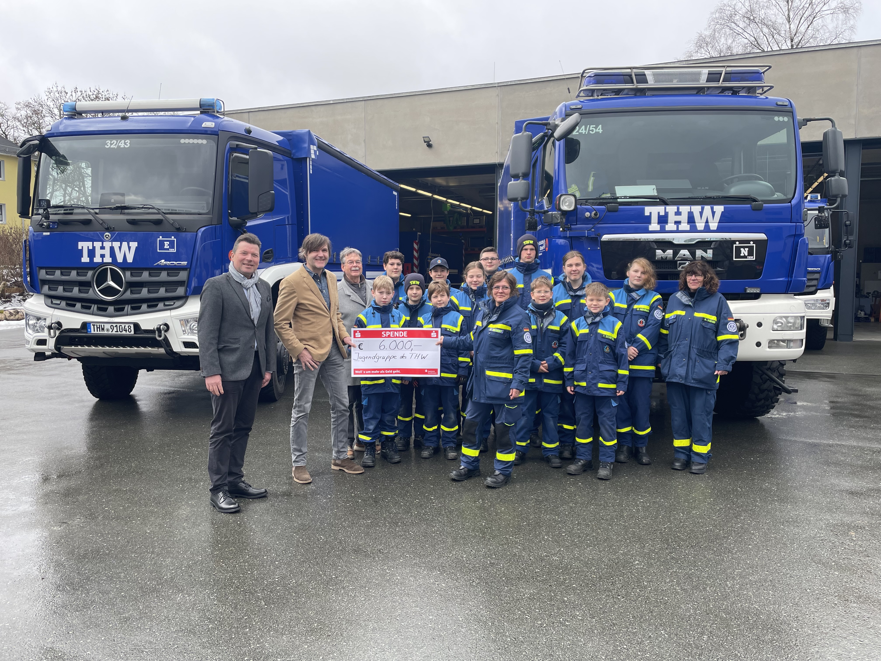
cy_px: 330
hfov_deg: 67.3
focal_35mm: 26
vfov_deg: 53.1
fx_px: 662
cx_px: 440
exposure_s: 1/447
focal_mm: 4.2
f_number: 1.6
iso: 32
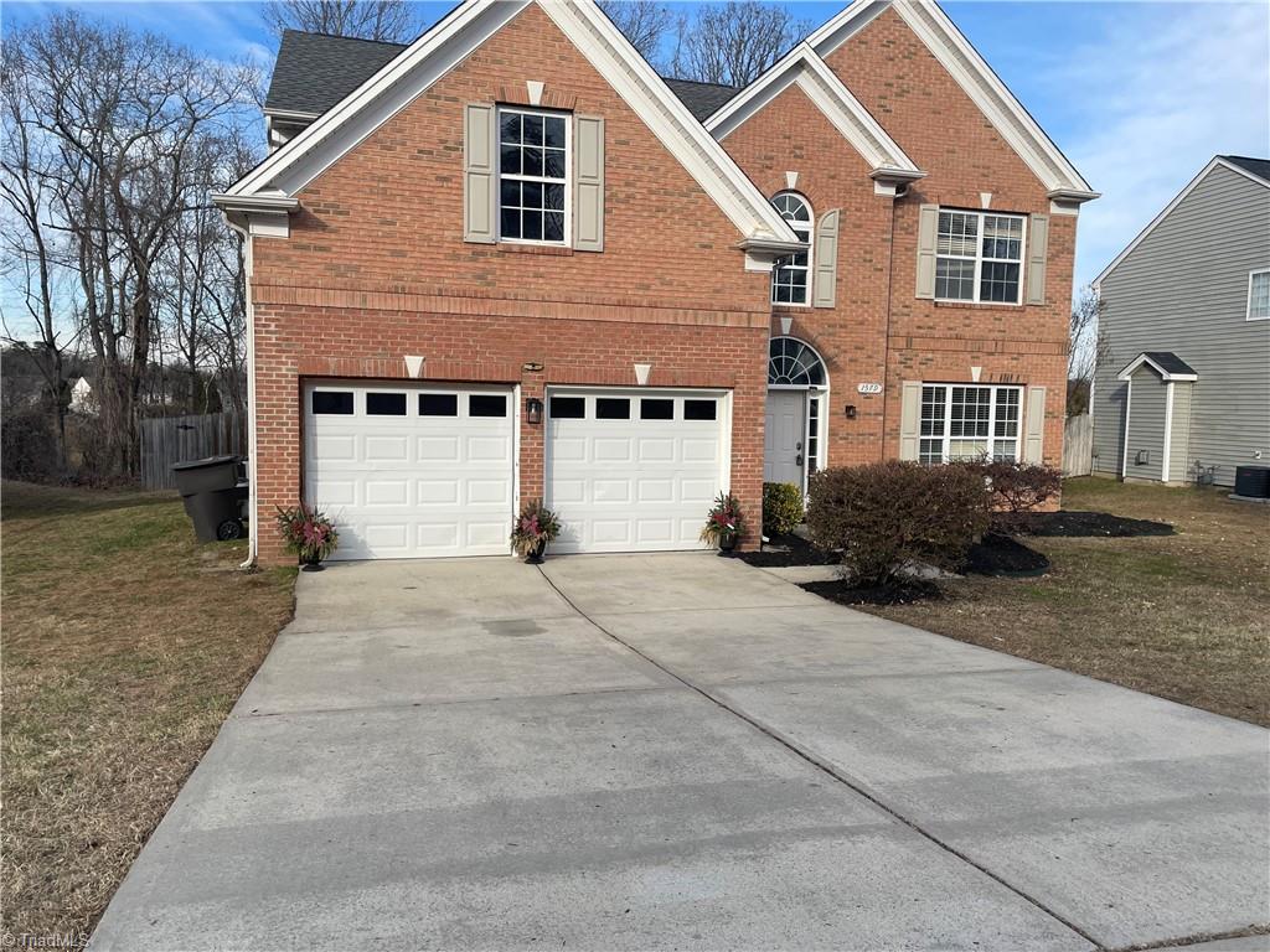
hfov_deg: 67.3
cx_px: 635
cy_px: 476
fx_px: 954
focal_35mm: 26
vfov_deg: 53.1
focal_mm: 4.2
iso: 32
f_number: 1.6
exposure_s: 1/2304
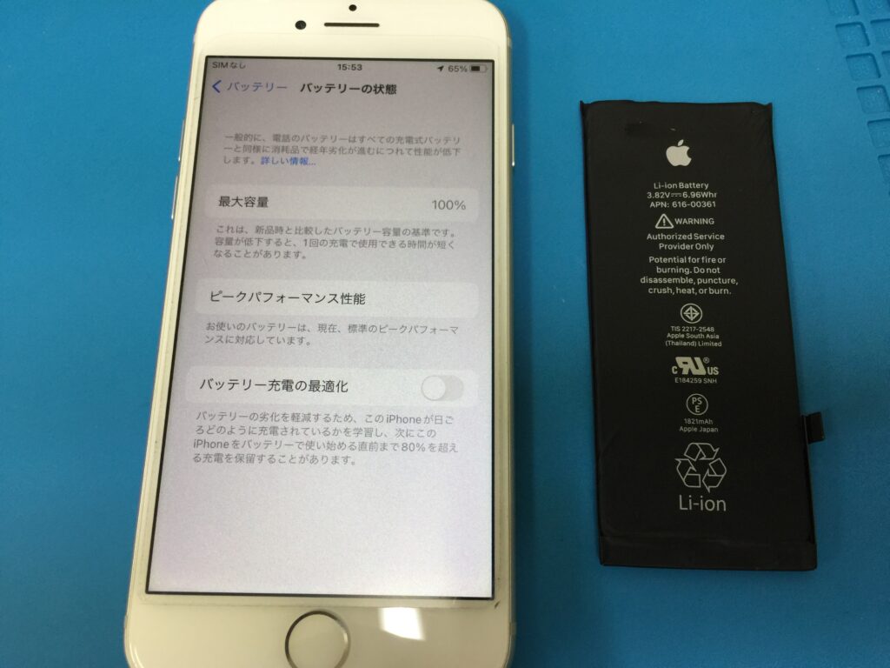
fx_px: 746
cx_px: 445
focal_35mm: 29
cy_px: 334
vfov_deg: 48.2
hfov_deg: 61.7
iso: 50
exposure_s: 1/30
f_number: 2.2
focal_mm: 4.15
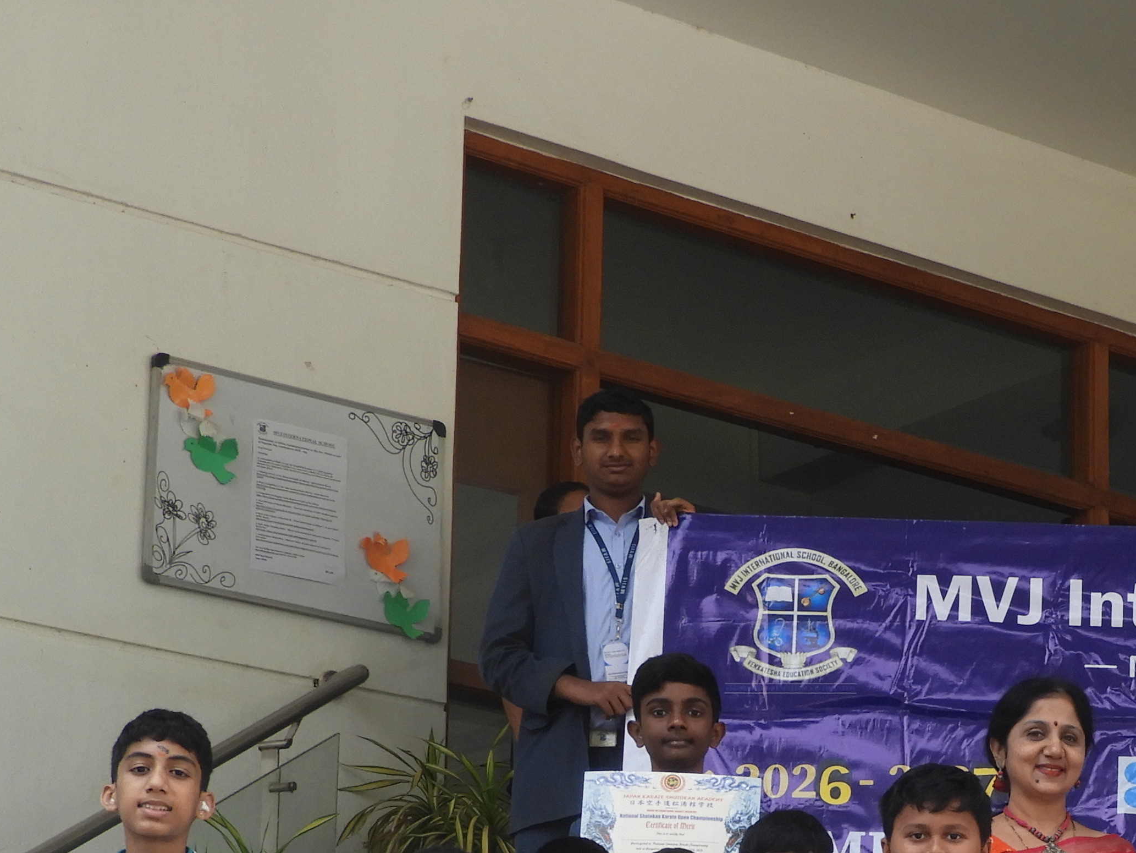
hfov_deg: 14.1
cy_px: 1030
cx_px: 1111
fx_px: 4529
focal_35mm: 138
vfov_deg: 10.6
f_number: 4
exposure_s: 1/125
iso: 100
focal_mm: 9.9
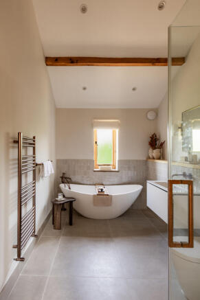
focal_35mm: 16
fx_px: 133
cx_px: 100
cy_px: 150
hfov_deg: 73.7
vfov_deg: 96.8
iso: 200
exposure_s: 1/13
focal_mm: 16
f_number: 9
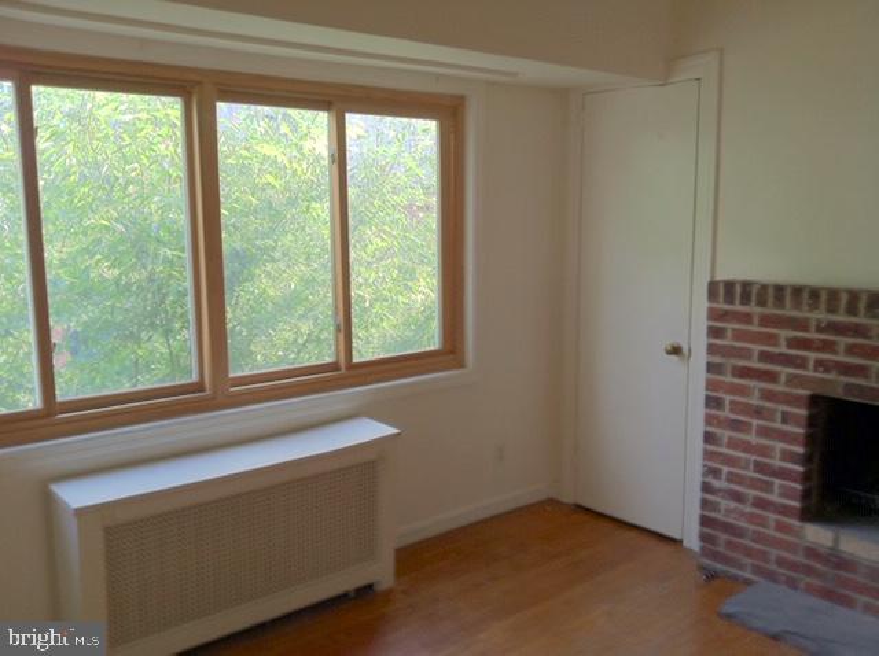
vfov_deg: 40.6
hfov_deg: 52.7
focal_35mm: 35
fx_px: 887
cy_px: 328
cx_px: 440
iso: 80
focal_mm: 3.85
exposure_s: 1/24
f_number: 2.8
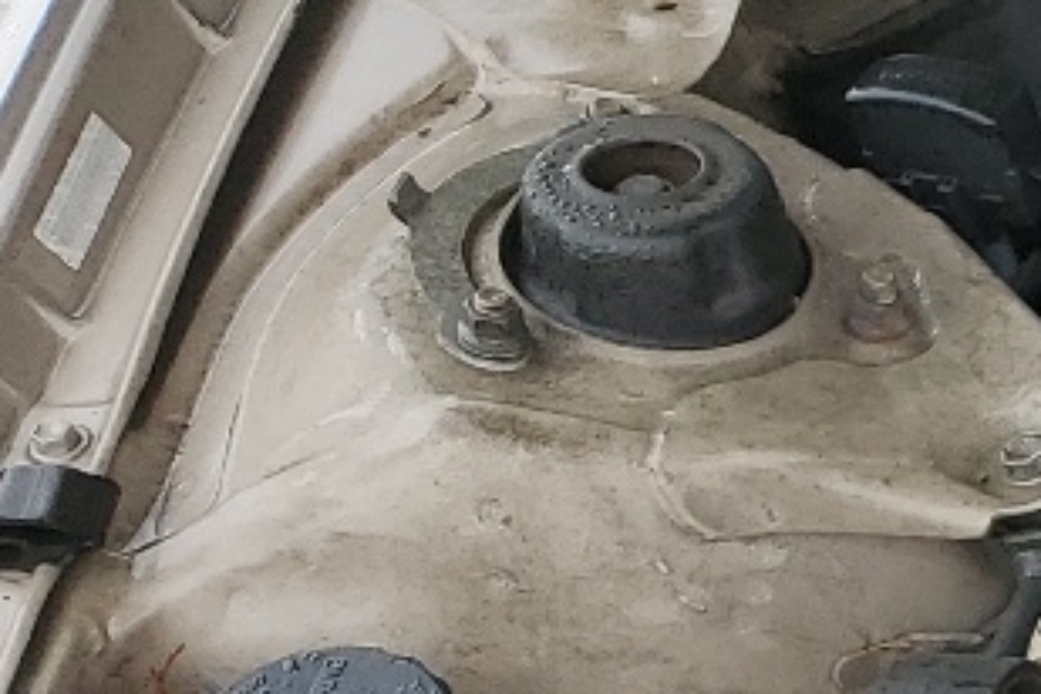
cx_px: 2618
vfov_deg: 9.2
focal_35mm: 140
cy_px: 1348
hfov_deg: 11.6
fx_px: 4048
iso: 50
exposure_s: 1/256
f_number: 1.5
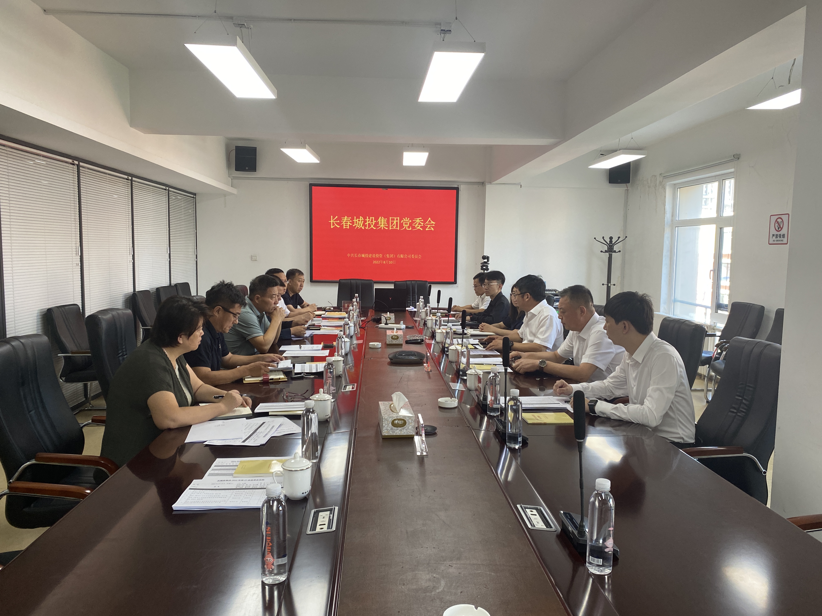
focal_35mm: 26
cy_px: 308
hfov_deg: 67.3
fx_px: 617
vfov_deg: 53.1
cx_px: 411
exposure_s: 1/100
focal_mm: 4.25
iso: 125
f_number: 1.8
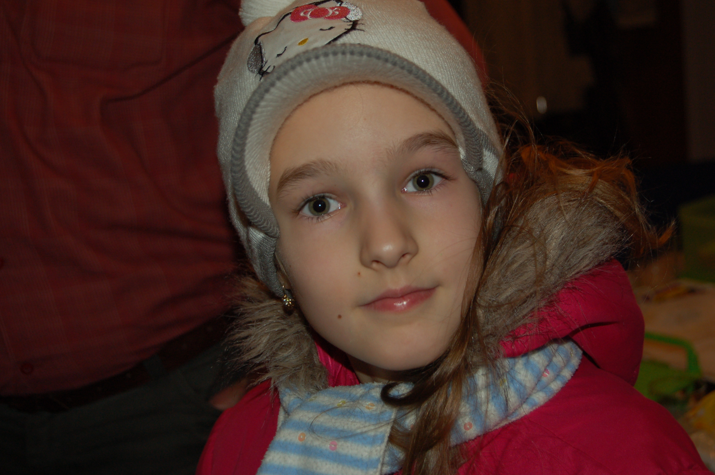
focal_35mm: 68
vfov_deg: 20.1
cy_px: 238
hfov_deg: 29.9
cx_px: 358
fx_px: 1339
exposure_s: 1/60
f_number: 5.3
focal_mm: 45
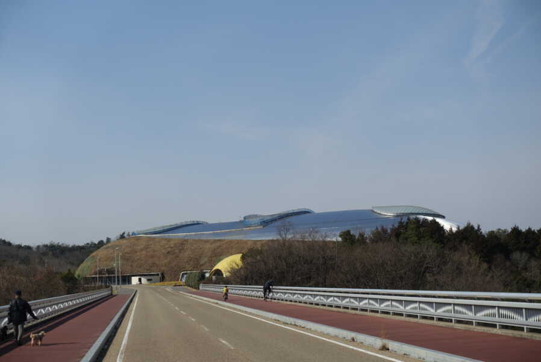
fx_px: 1053
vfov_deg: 19.5
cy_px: 181
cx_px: 270
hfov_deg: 28.8
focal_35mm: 70
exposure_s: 1/125
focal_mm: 25.7
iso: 125
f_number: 5.6
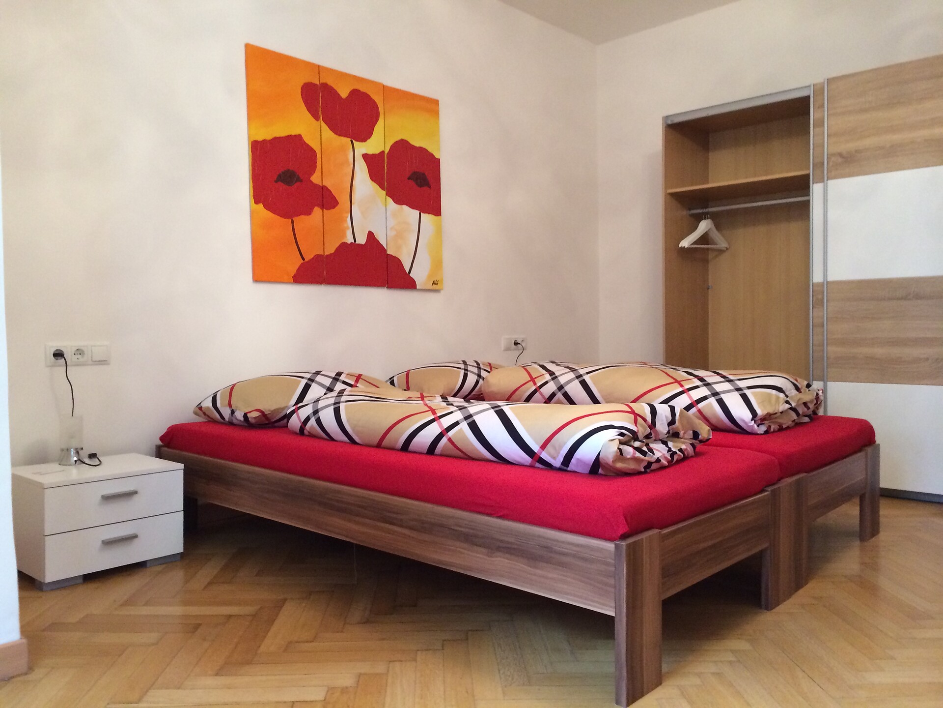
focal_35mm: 30
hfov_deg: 60.0
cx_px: 472
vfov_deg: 46.8
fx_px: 817
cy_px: 354
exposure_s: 1/33
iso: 250
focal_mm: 4.12
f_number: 2.2
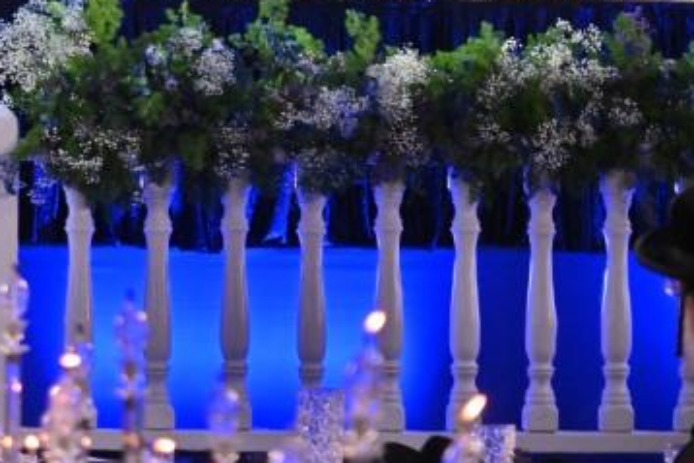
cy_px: -158
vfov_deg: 4.0
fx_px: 6615
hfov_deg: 6.0
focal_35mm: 343
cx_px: -275
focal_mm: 120
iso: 1250
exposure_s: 1/320
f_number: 4
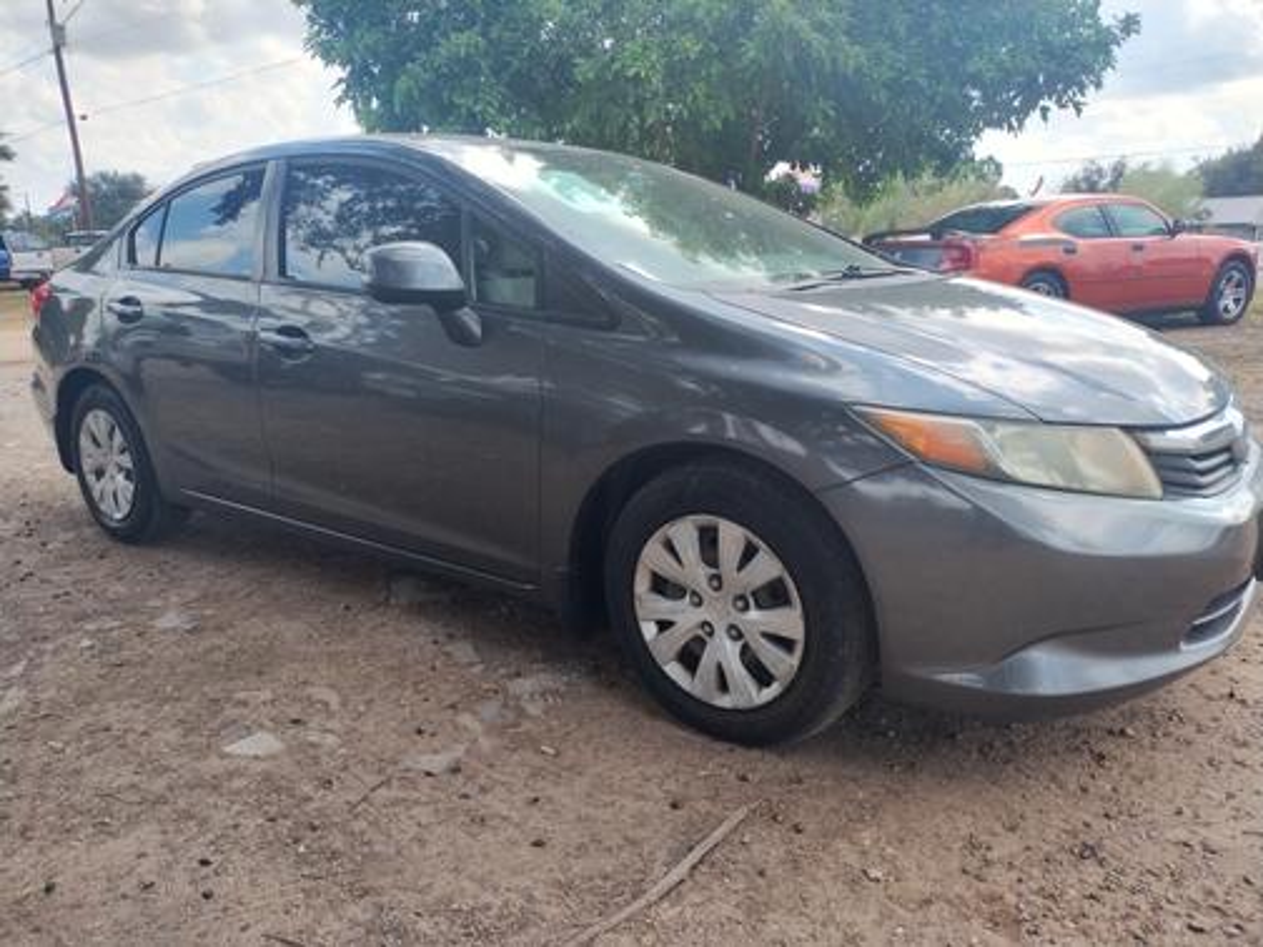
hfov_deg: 69.4
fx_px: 912
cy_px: 474
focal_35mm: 25
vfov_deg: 54.9
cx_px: 632
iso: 100
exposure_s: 1/1486
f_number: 1.7
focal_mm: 4.71
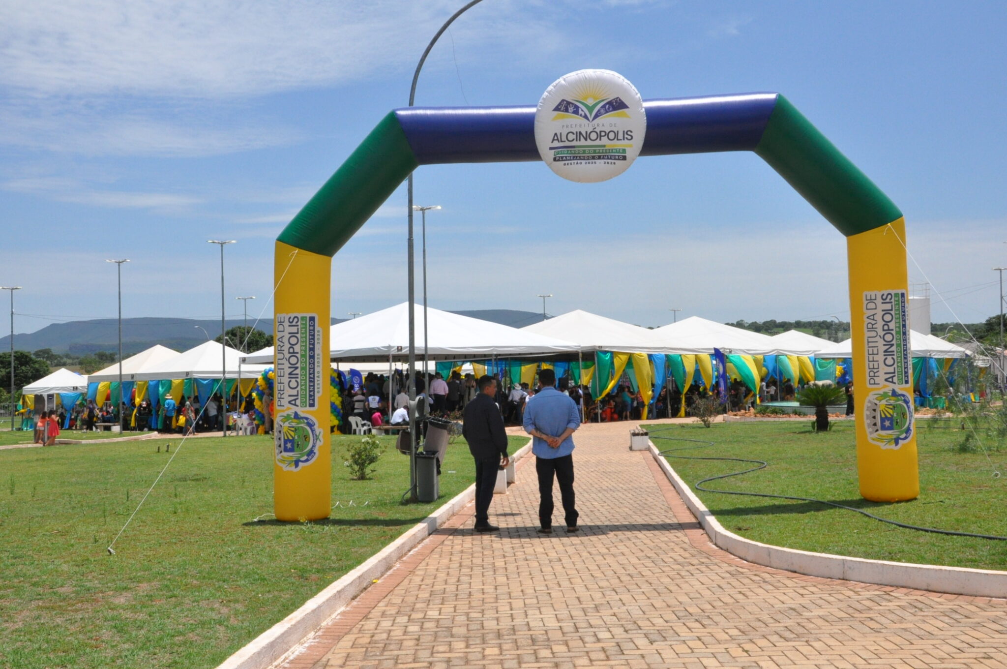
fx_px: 1090
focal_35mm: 39
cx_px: 504
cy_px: 334
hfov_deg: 49.6
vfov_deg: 34.1
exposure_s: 1/1250
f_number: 18
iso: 1600
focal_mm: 26
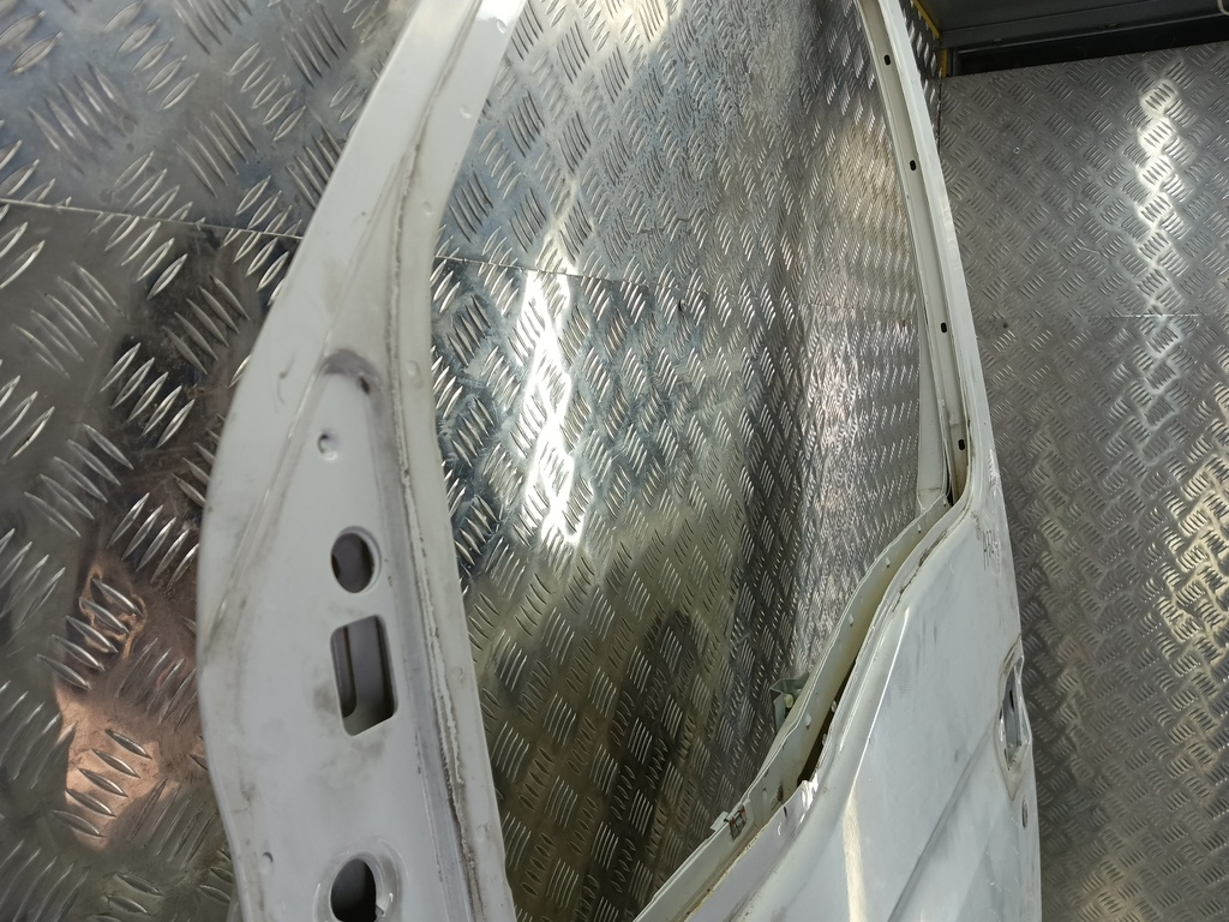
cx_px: 614
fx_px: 959
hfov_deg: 65.3
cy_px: 461
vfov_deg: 51.4
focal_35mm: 27
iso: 114
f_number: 1.6
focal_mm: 4.11
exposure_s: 1/100
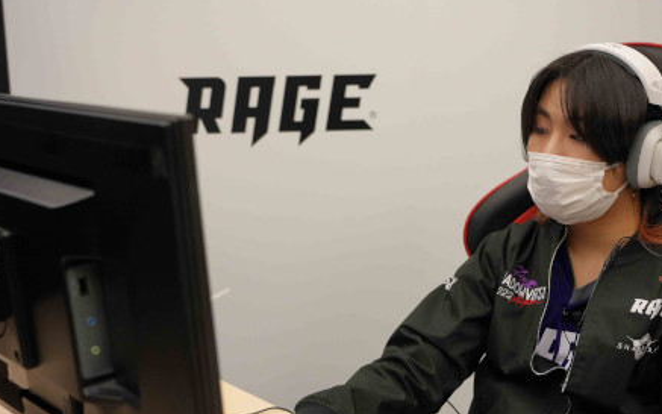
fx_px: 884
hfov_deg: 41.0
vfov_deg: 26.3
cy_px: 229
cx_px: 356
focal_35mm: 49
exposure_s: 1/200
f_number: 4.5
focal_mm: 41
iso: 2500
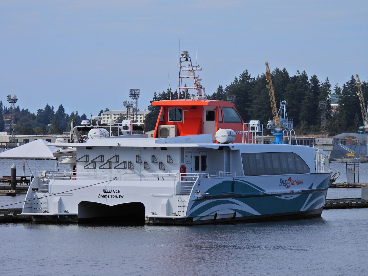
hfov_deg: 8.2
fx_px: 2551
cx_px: 184
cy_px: 138
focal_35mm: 240
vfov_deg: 6.2
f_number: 4.5
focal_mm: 42.8
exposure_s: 1/1250
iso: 100
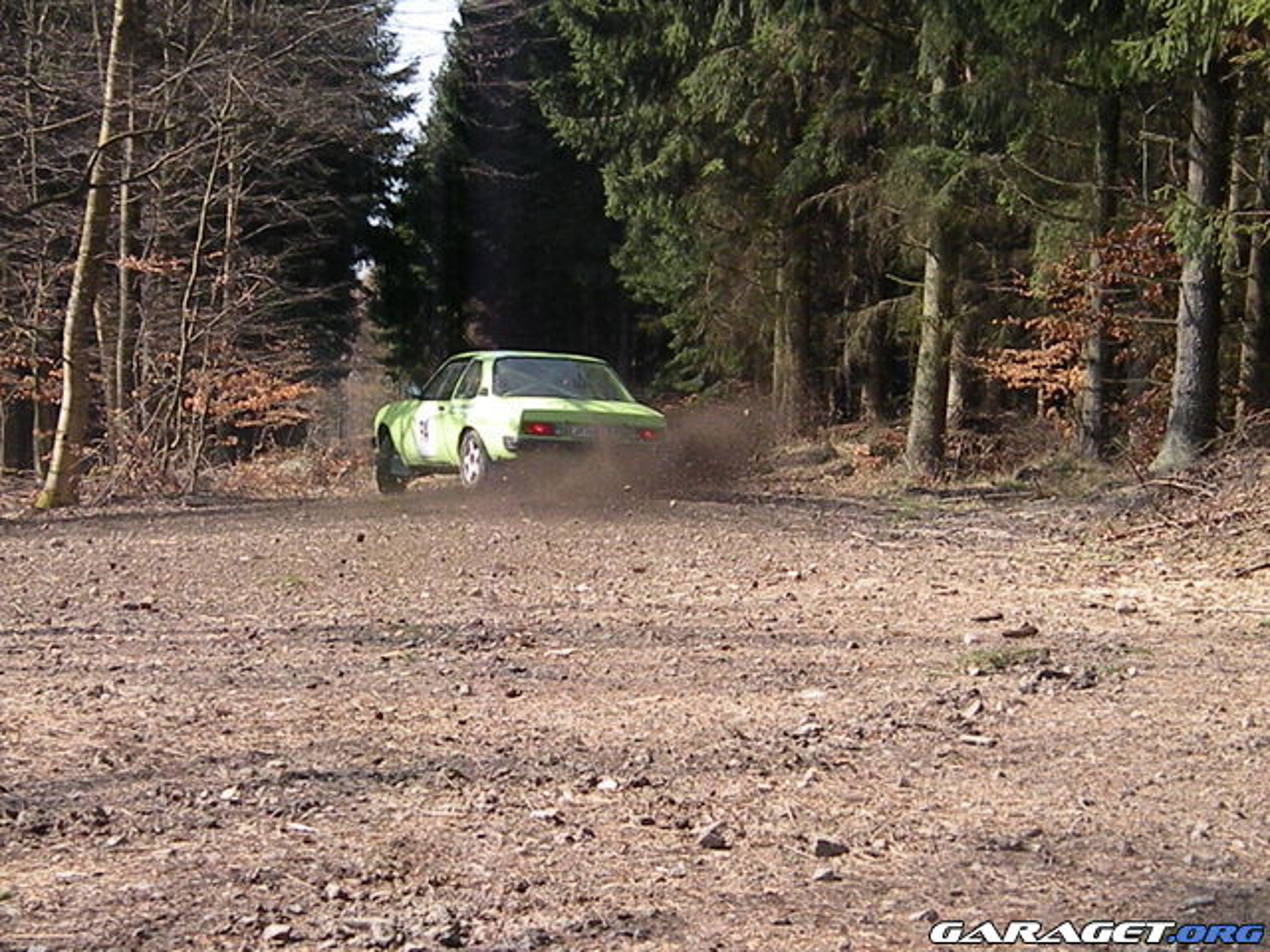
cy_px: 476
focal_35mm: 84
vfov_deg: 17.6
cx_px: 635
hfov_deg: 23.3
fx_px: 3082
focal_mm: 14.9
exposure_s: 1/2132
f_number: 4
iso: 640
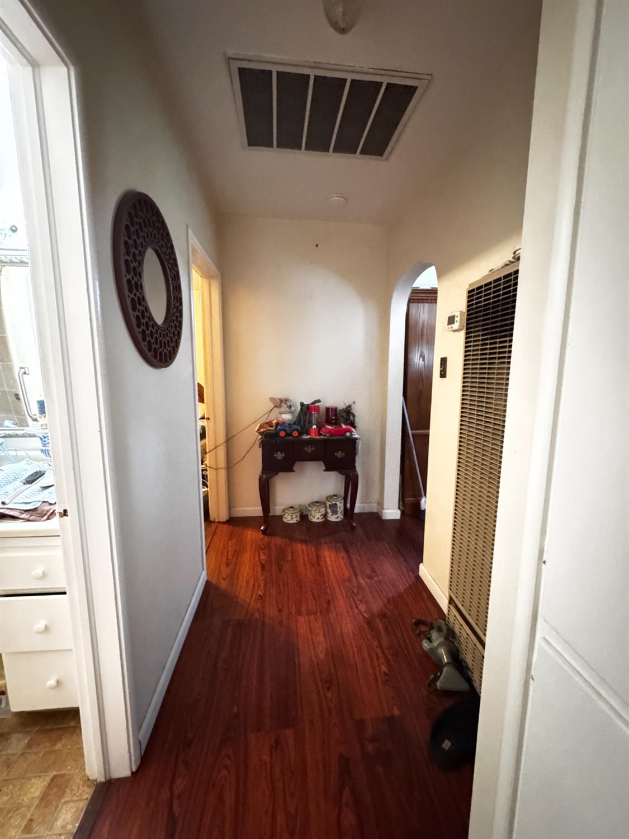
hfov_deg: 85.7
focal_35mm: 14
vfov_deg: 102.1
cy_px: 420
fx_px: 339
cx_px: 314
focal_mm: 2.22
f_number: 2.2
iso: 2500
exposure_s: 1/17
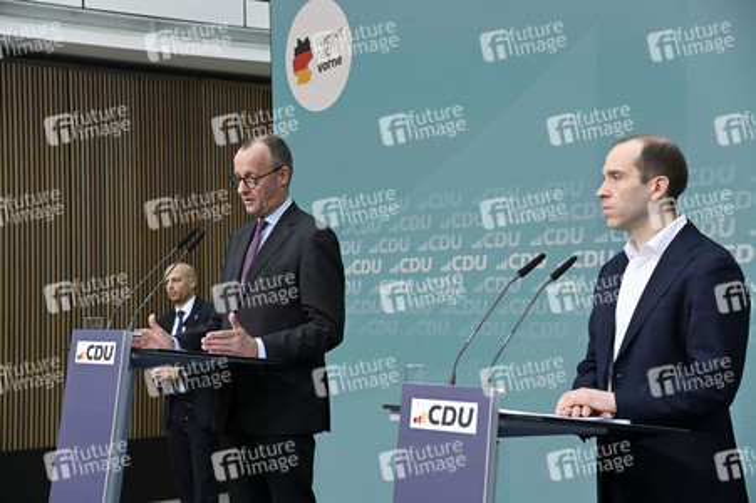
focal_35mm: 75
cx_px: 378
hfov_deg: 27.0
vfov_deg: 18.2
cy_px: 252
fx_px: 1574
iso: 6400
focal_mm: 75
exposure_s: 1/640
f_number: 5
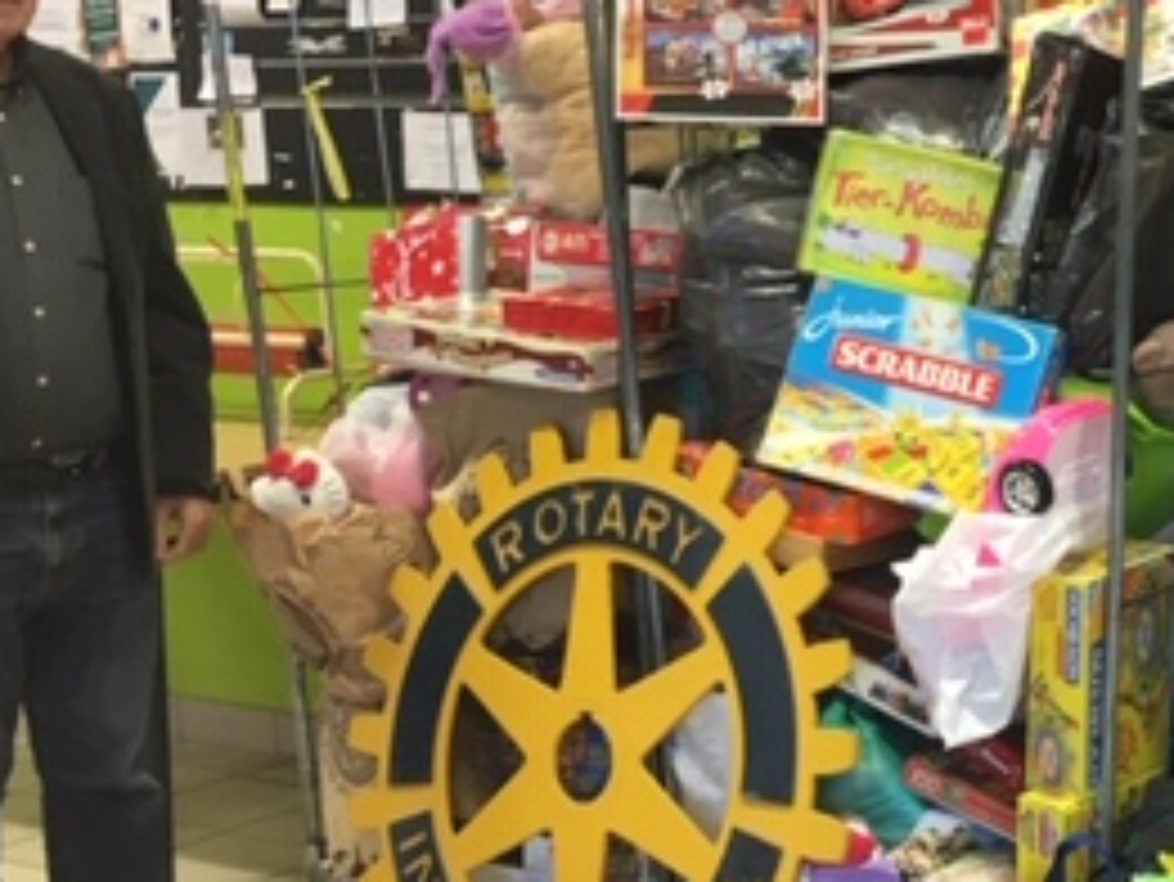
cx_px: 1098
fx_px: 2409
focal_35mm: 71
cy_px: 526
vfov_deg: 20.7
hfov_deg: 26.3
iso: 64
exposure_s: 1/33
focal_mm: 4.15
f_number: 2.2
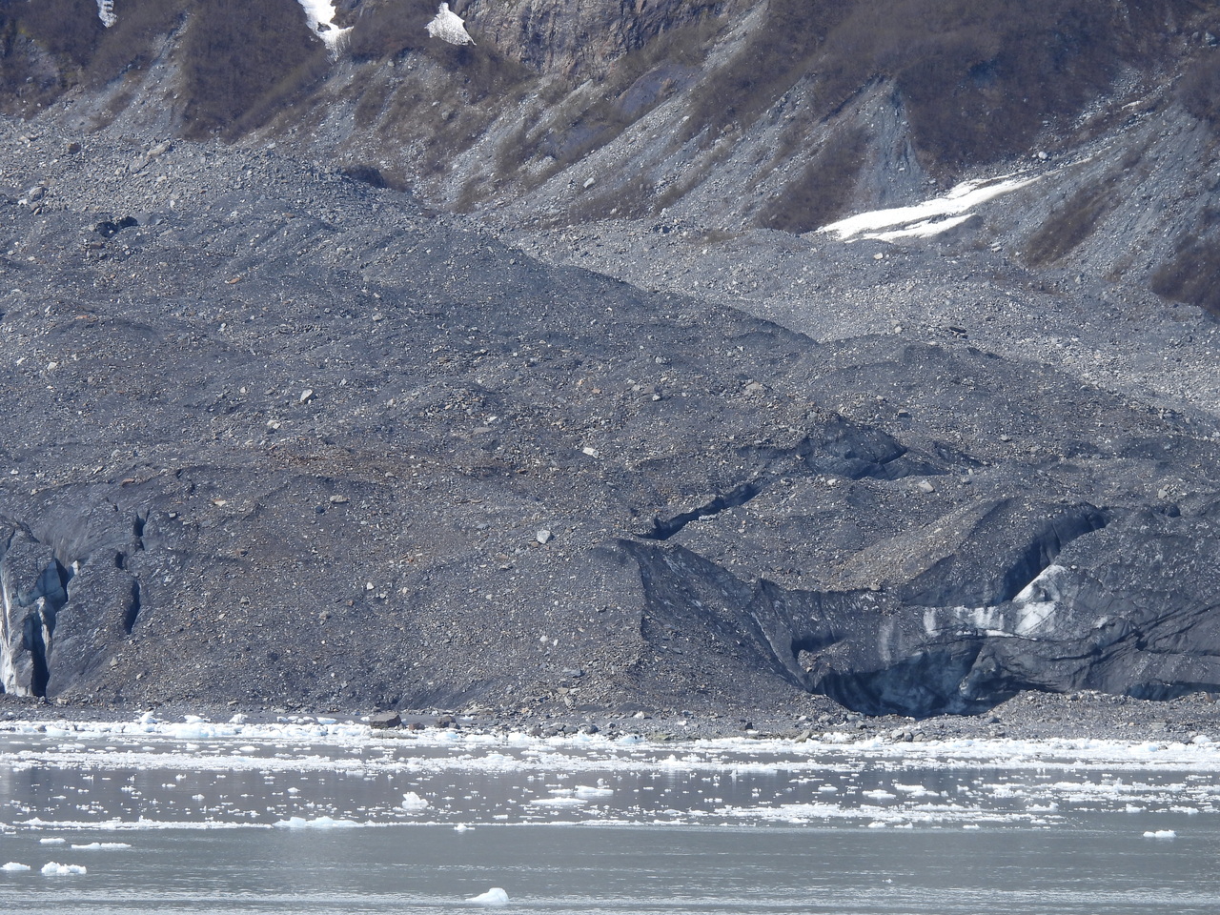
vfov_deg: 4.2
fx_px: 12335
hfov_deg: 5.7
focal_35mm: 350
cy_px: 458
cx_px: 610
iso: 100
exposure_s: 1/640
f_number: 5
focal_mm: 62.5
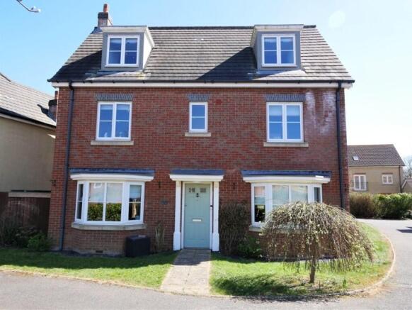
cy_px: 155
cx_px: 206
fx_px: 286
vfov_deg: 56.9
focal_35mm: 24
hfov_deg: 71.6
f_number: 6.3
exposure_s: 1/250
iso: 200
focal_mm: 12
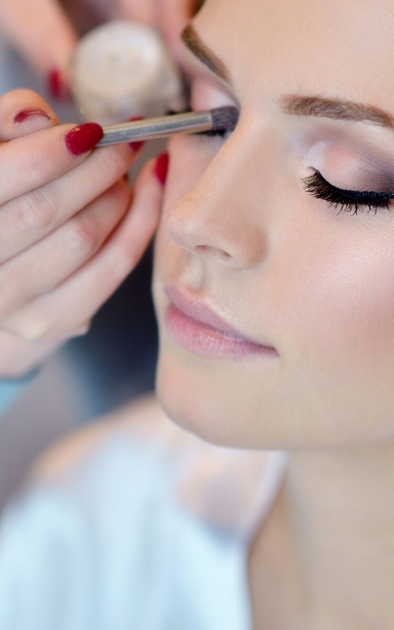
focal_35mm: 184
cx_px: 235
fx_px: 3160
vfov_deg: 11.4
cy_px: 196
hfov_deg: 7.1
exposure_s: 1/160
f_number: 2.2
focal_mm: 85
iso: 250
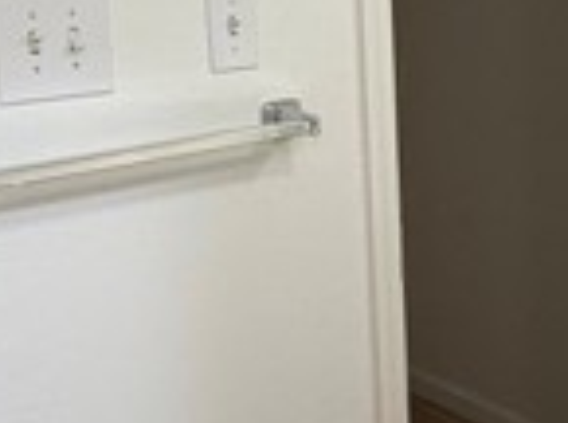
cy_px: 110
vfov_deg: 23.3
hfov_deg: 31.1
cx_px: 353
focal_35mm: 62
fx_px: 1015
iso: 200
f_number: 2.2
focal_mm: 2.22
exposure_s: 1/60
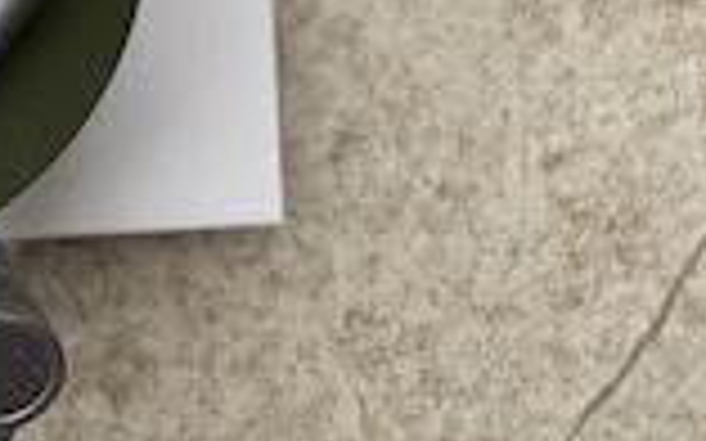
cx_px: -998
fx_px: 2500
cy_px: -900
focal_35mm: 130
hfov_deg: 12.5
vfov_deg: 8.4
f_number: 1.78
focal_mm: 6.76
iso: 64
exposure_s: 1/237
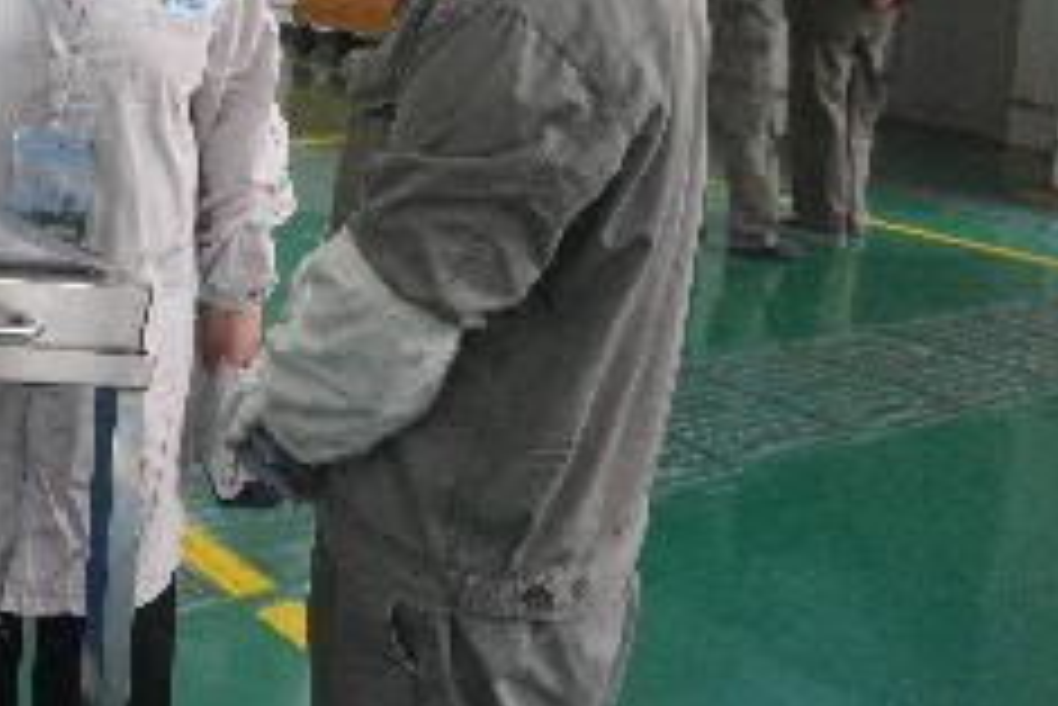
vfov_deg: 25.2
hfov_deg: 36.0
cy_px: -11
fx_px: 1500
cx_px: 68
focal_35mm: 51
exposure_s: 1/160
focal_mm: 16
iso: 3200
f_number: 4
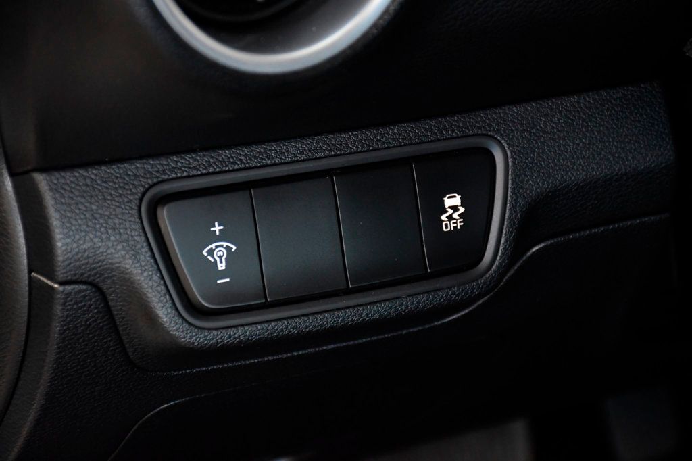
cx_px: 346
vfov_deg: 10.2
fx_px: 2594
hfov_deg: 15.2
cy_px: 230
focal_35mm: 135
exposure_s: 1/125
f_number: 5.3
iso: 2500
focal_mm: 90
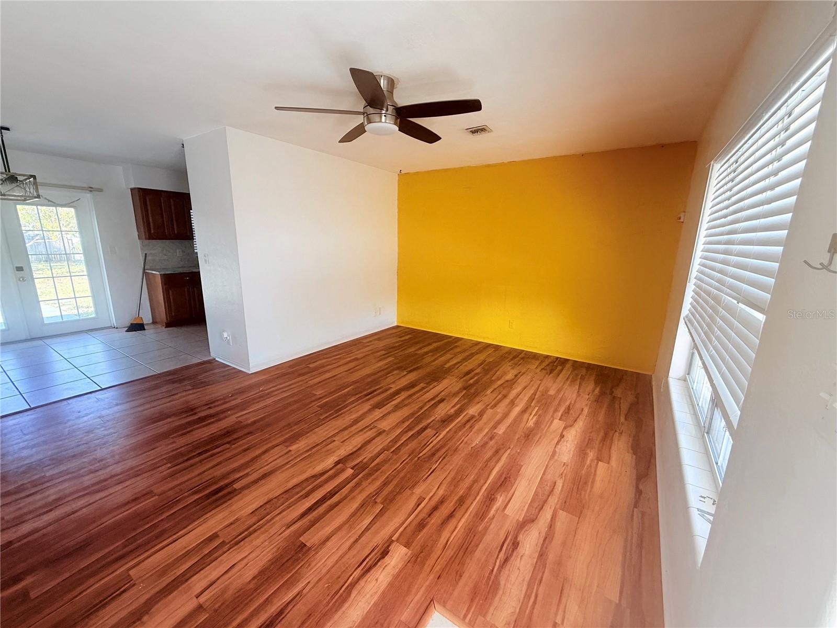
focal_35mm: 14
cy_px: 314
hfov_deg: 102.1
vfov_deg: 85.7
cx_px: 418
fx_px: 339
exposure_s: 1/99
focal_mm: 2.22
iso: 100
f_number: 2.2
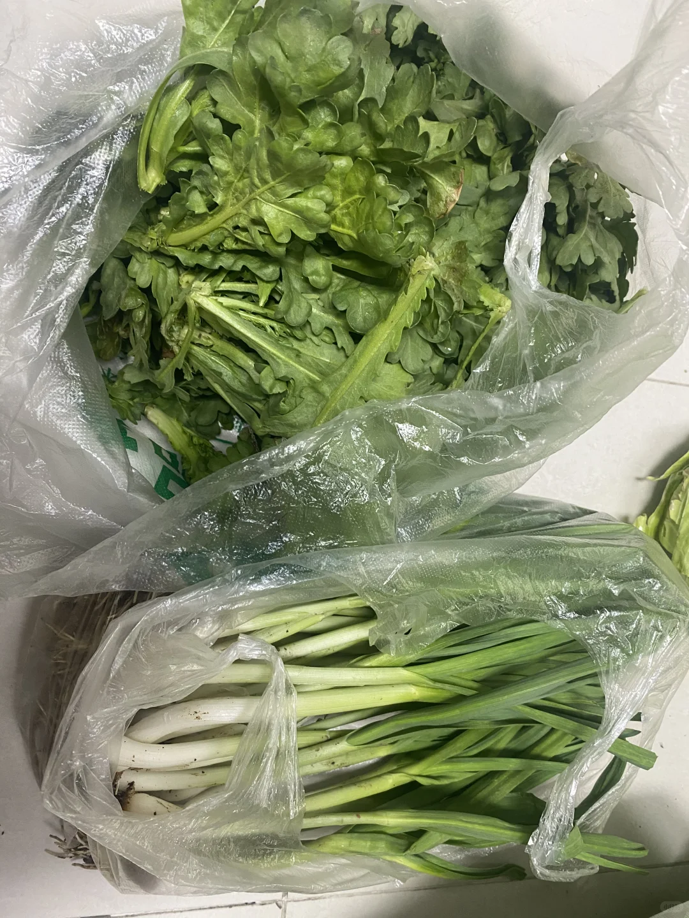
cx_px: 344
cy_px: 459
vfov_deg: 67.3
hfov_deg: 53.1
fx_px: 690
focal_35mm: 26
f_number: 1.8
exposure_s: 1/50
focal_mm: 4.25
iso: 200
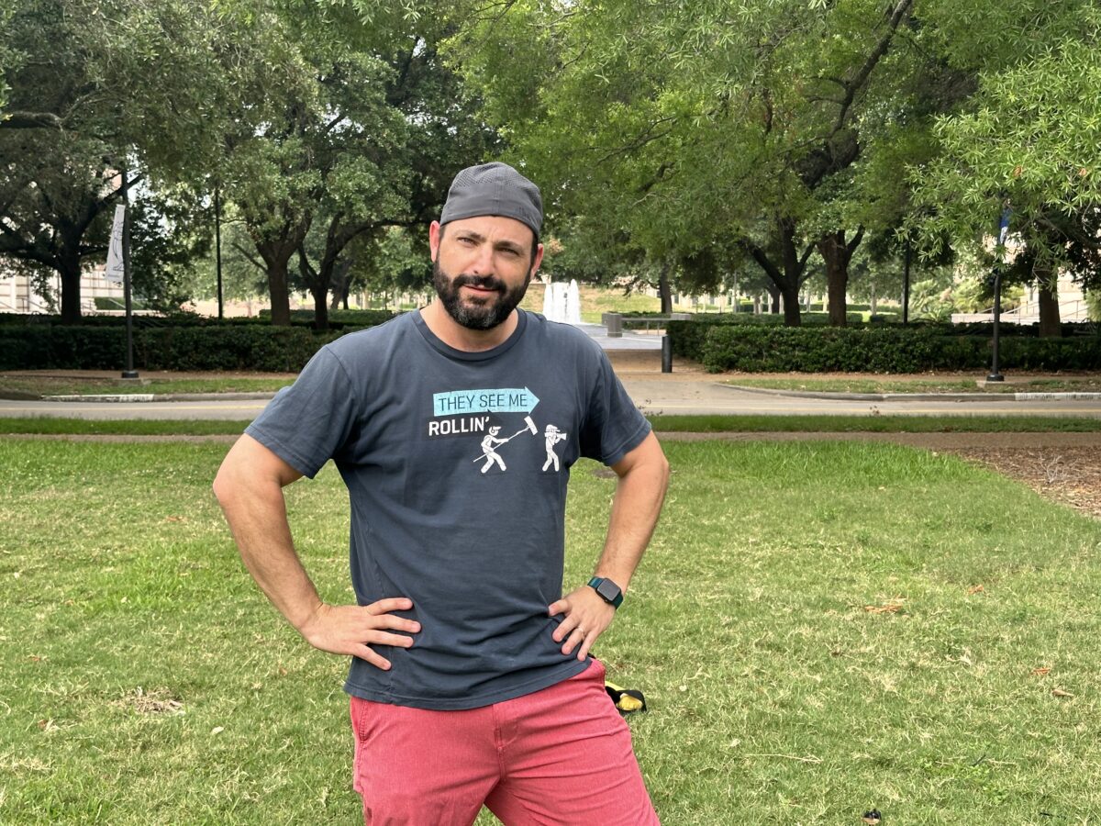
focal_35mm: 48
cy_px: 413
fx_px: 1527
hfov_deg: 39.7
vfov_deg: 30.3
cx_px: 550
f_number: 1.78
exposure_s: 1/919
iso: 64
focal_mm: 6.86
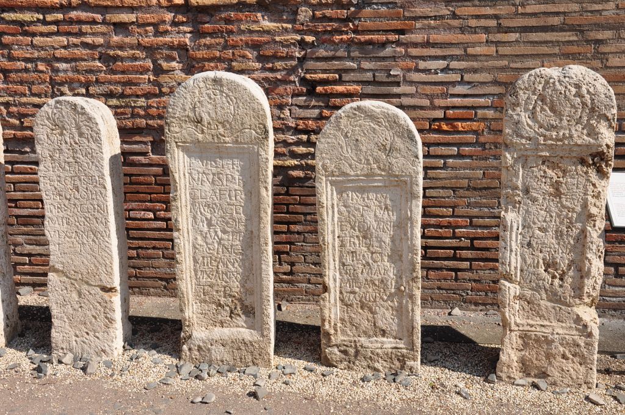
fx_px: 780
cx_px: 312
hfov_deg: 43.7
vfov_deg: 29.8
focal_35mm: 45
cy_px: 208
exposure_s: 1/250
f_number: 10
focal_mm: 30
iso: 200
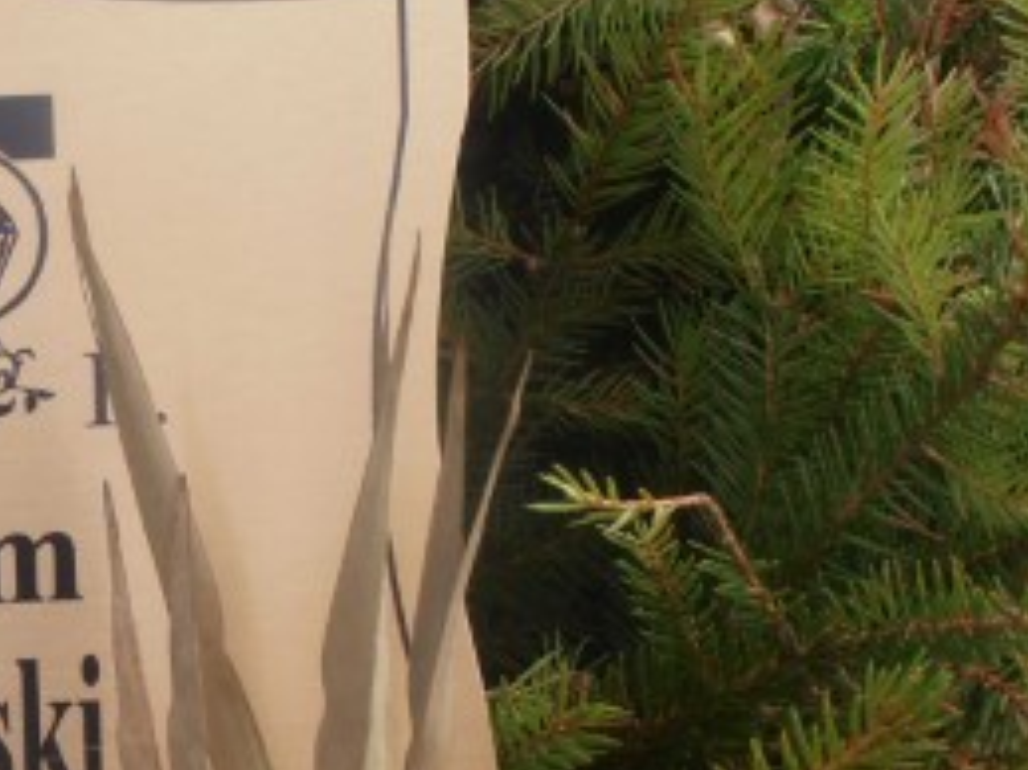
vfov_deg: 10.5
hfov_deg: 13.7
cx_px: -107
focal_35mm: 141
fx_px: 4185
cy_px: 591
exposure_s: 1/80
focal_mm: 10.04
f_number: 11
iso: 80
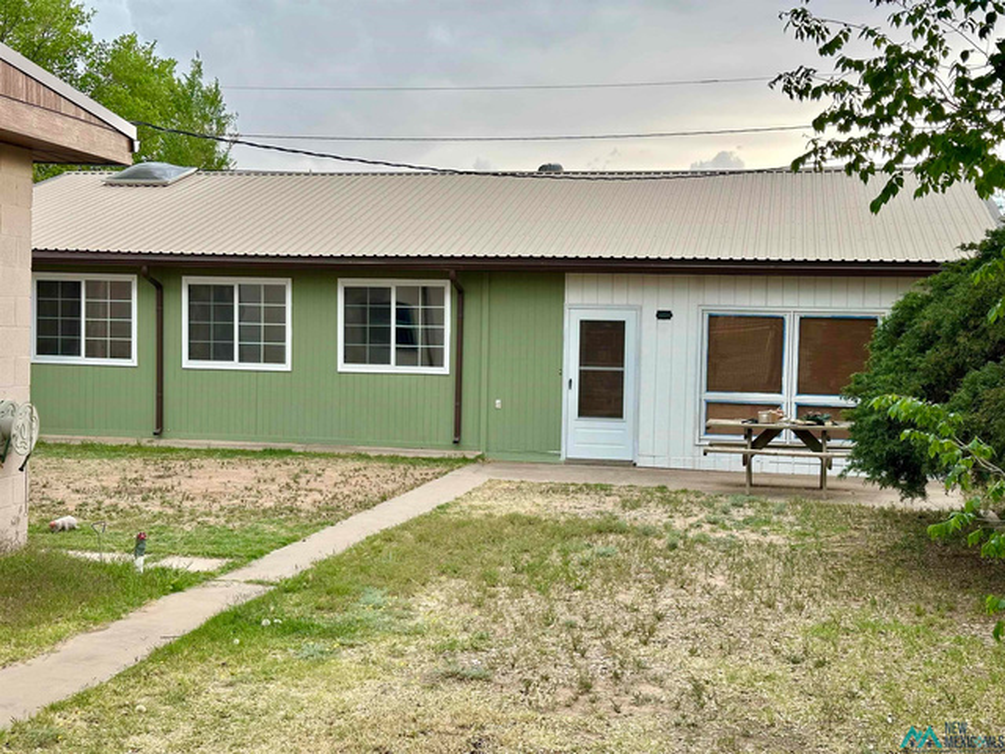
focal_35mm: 48
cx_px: 502
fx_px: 1394
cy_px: 377
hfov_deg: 39.7
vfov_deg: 30.3
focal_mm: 6.86
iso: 64
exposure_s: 1/218
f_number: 1.78
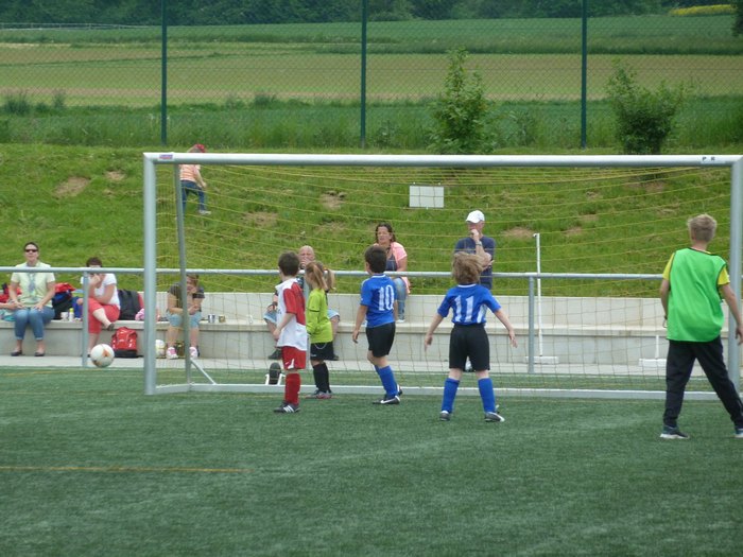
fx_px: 6439
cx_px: 372
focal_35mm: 300
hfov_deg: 6.6
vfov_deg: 5.0
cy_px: 278
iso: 160
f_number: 4.9
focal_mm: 49.2
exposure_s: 1/320
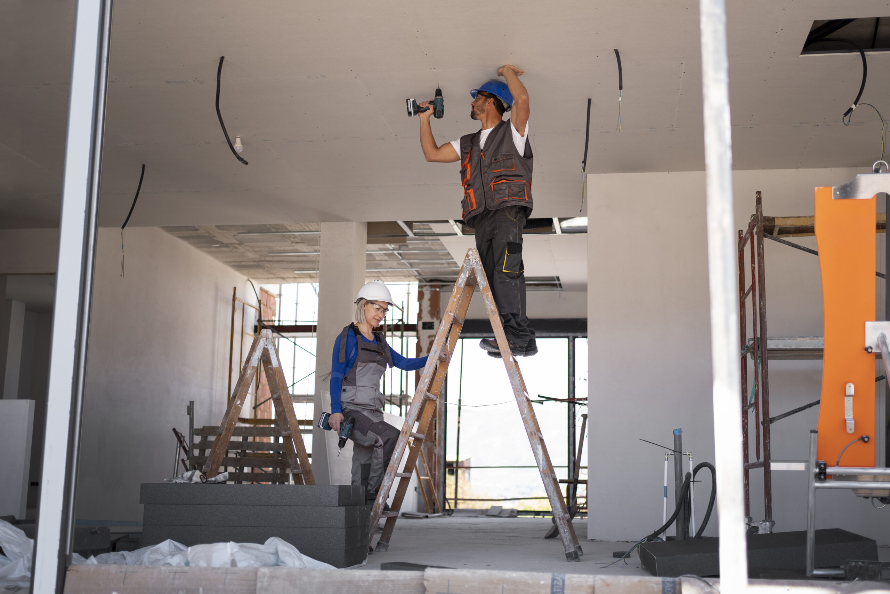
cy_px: 297
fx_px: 865
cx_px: 445
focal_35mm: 35
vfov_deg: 37.9
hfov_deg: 54.4
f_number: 2
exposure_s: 1/800
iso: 320
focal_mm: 35
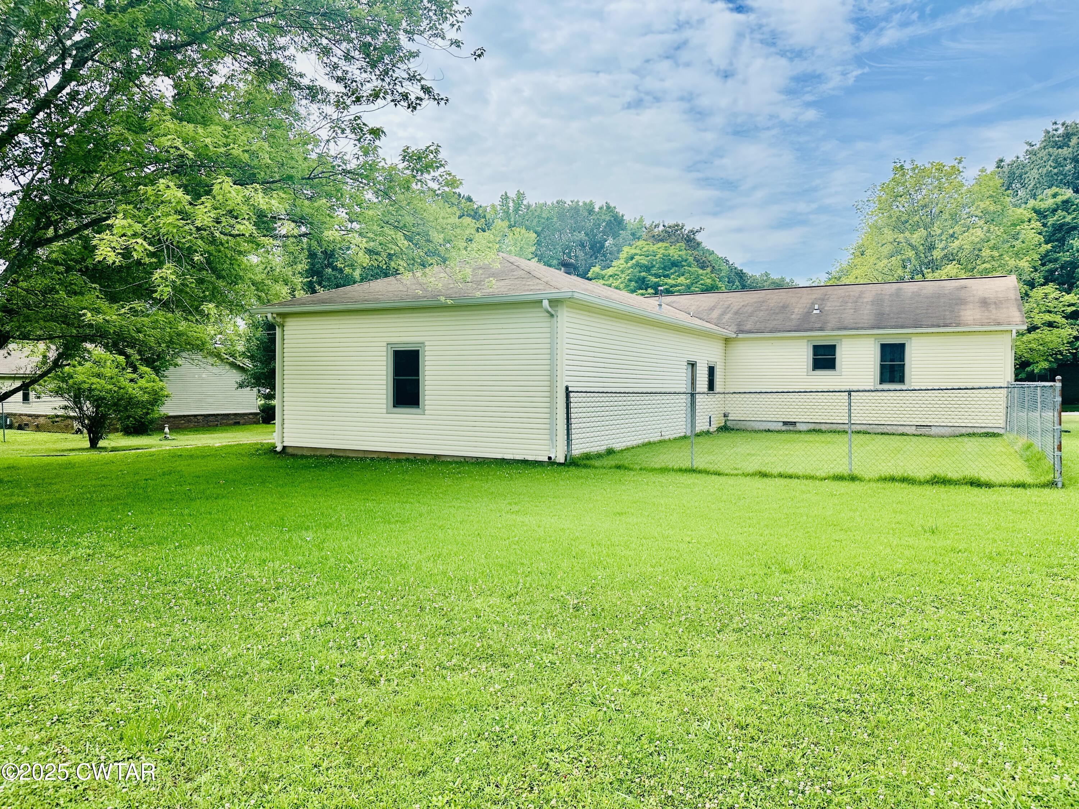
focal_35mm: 24
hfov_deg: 71.6
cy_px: 404
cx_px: 540
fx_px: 748
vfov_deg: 56.8
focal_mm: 6.86
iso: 80
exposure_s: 1/2070
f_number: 1.78
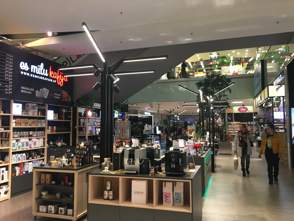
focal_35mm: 29
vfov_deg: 48.2
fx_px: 246
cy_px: 110
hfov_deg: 61.7
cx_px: 147
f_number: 2.2
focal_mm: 4.15
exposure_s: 1/33
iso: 64
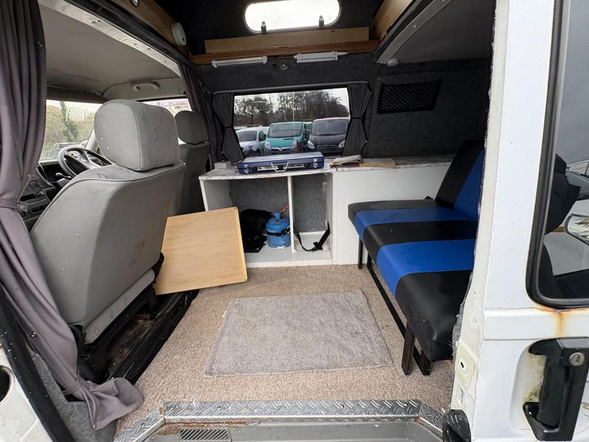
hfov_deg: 102.1
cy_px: 221
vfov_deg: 85.7
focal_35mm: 14
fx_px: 238
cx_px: 294
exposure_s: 1/110
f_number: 2.2
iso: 125
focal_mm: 2.22
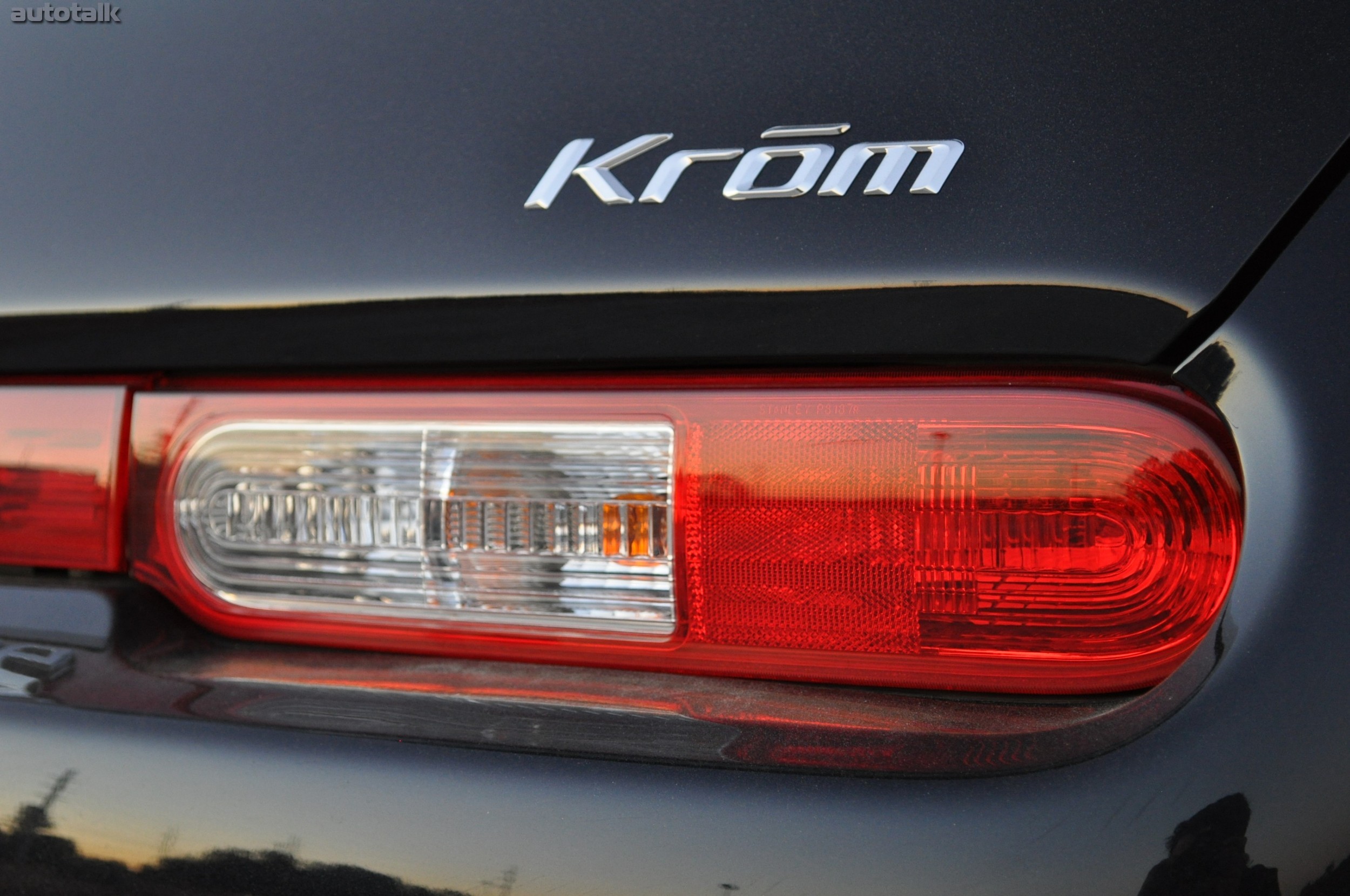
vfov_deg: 20.6
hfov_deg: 30.5
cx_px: 675
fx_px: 2472
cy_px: 448
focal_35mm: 66
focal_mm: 44
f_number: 5.3
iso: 800
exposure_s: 1/30
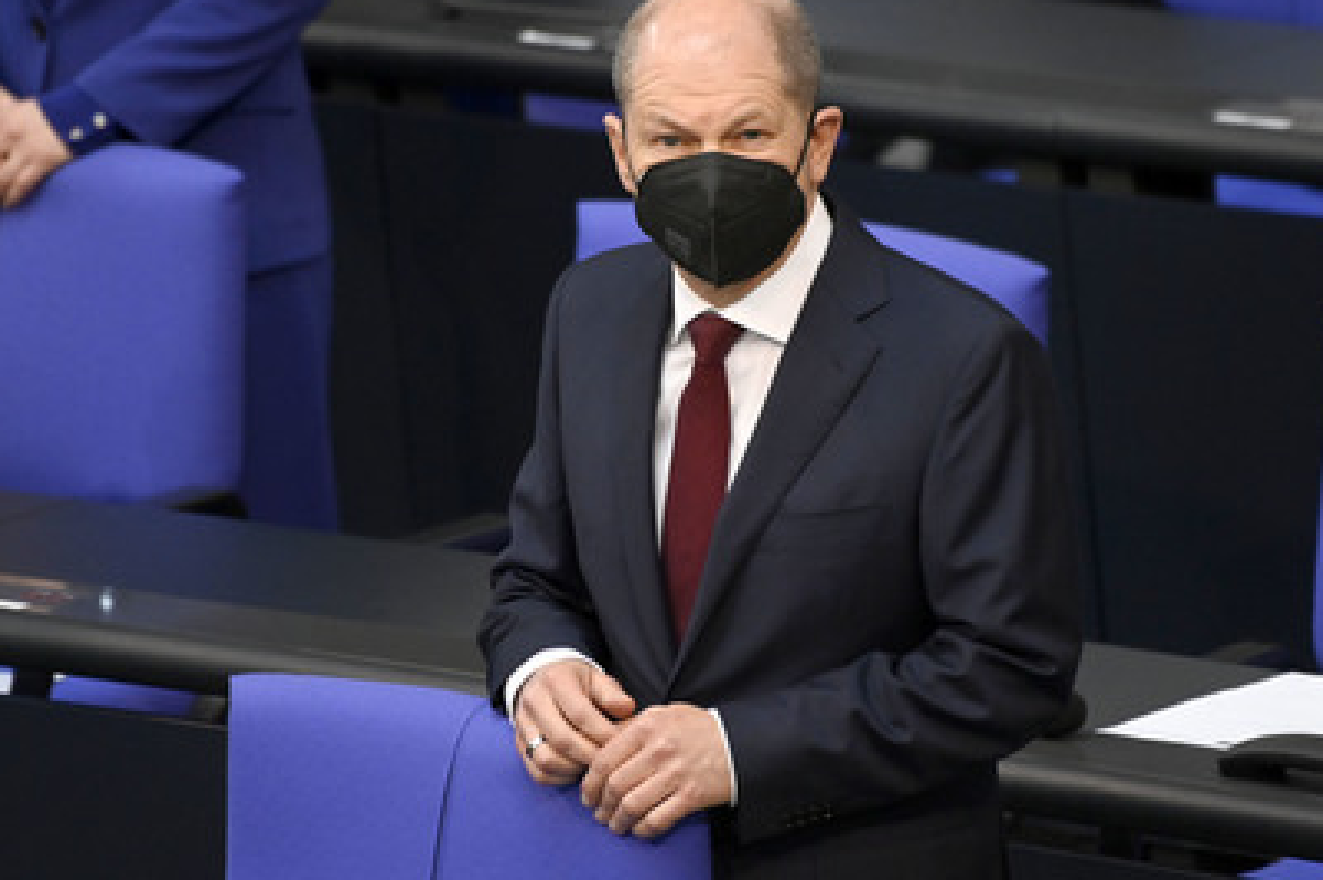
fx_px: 20709
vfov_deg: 2.4
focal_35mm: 564
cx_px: 713
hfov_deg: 3.7
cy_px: 397
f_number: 5.6
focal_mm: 500
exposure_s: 1/320
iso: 6400
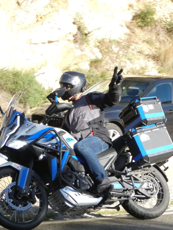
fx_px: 1066
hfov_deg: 9.3
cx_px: 84
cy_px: 140
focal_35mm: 160
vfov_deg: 12.3
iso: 800
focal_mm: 21.9
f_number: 5.1
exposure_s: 1/1300
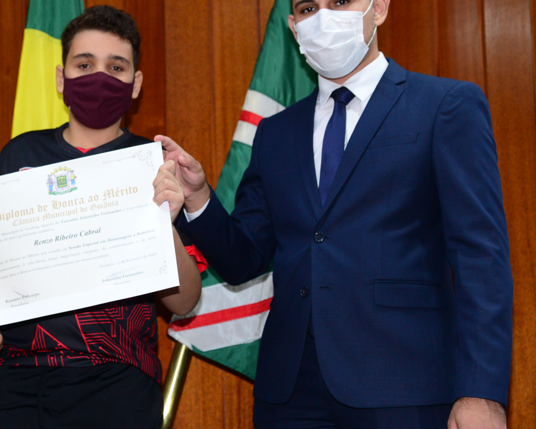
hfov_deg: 22.7
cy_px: 195
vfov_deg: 18.5
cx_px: 102
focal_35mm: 83
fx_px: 1317
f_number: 4
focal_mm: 52
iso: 2500
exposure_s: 1/125
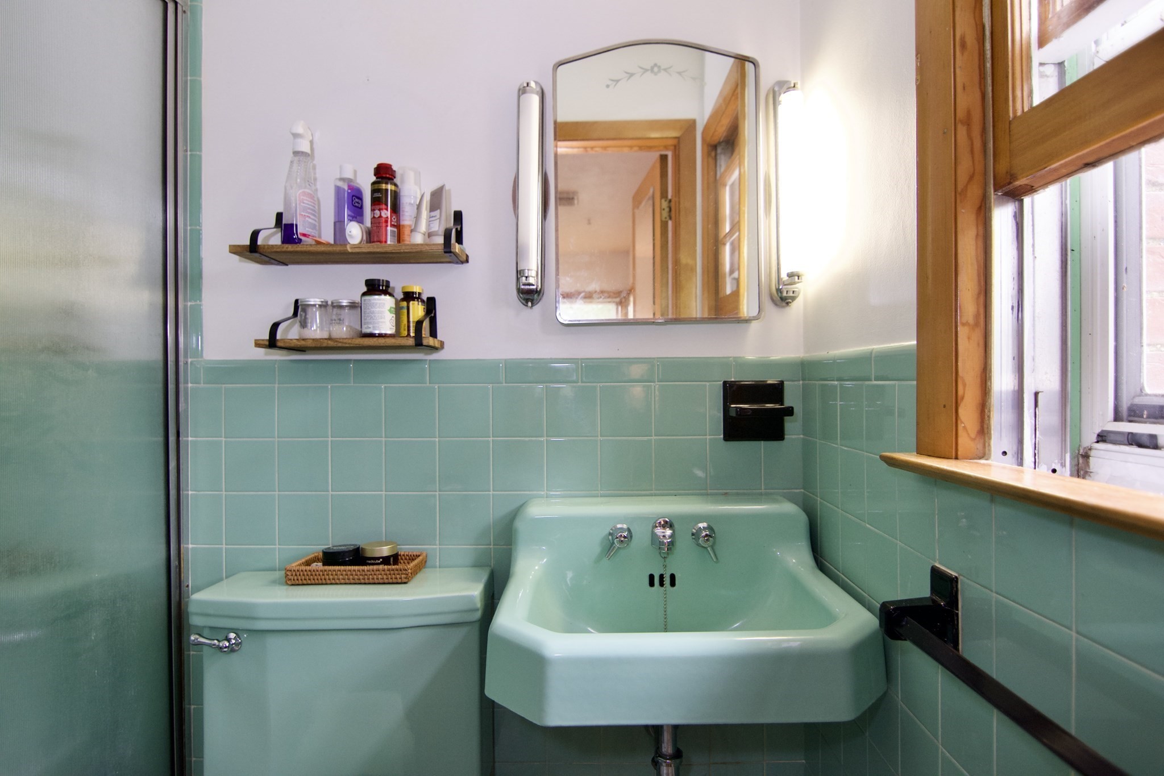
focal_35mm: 20
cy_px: 388
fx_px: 630
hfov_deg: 85.4
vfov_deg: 63.2
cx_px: 582
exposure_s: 1/60
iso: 800
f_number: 3.5
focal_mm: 13
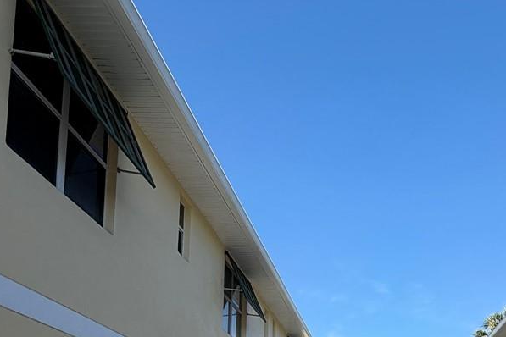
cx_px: 375
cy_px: 412
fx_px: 548
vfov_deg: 29.1
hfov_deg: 47.8
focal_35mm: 39
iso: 32
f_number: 2.2
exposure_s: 1/770
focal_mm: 2.22
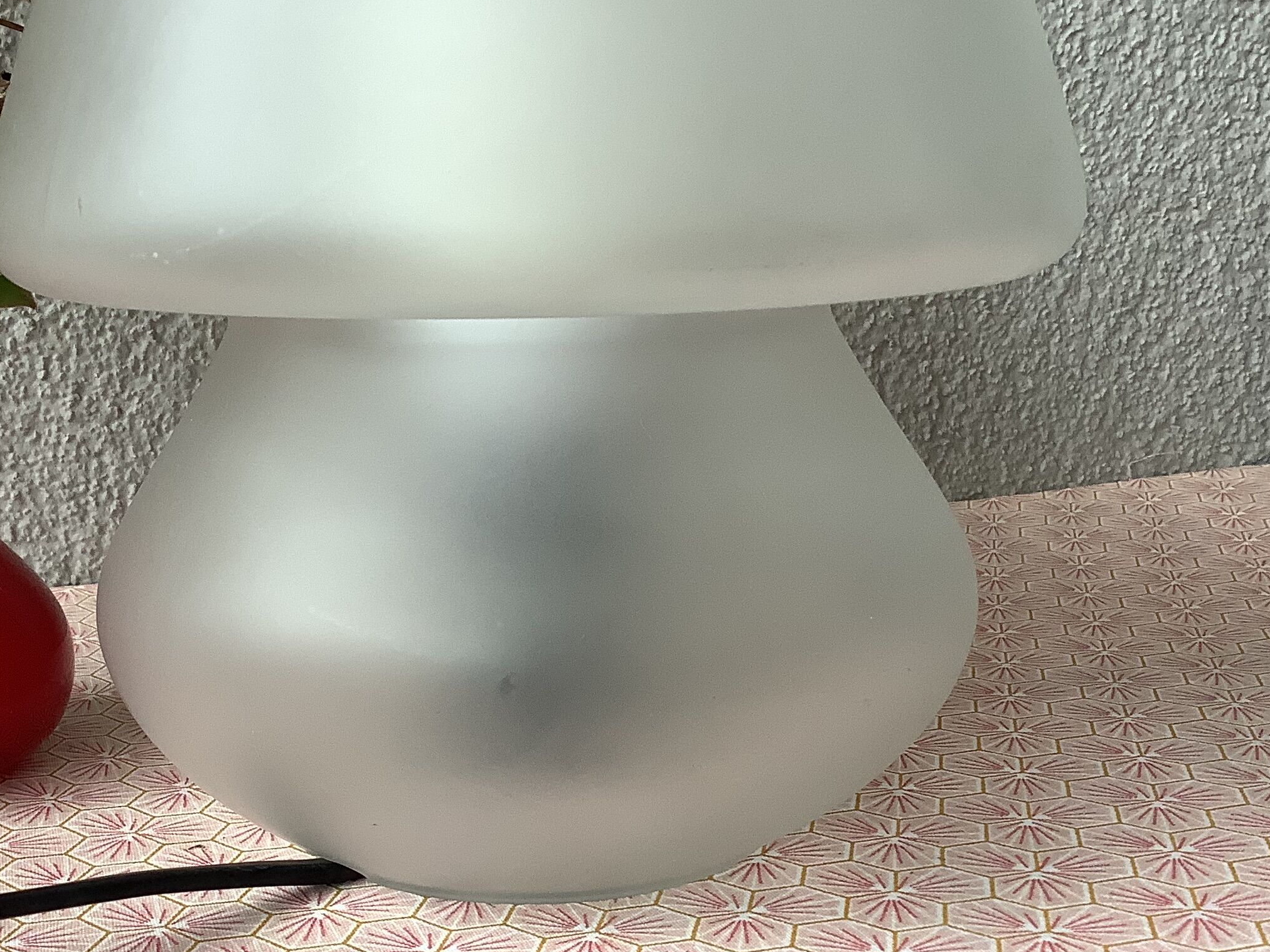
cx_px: 471
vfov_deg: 28.9
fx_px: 1834
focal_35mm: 50
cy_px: 648
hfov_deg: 37.9
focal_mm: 3.3
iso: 64
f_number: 2.4
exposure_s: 1/100
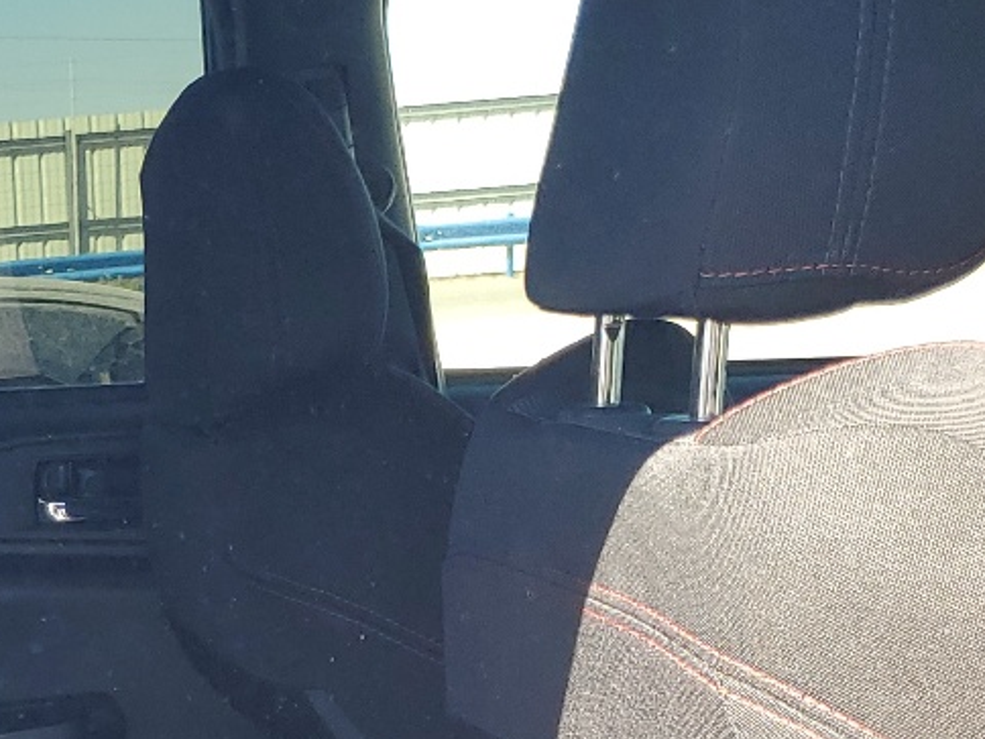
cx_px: -275
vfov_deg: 15.9
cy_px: 1075
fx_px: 2447
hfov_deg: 20.8
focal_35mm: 86
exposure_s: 1/256
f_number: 1.5
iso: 50
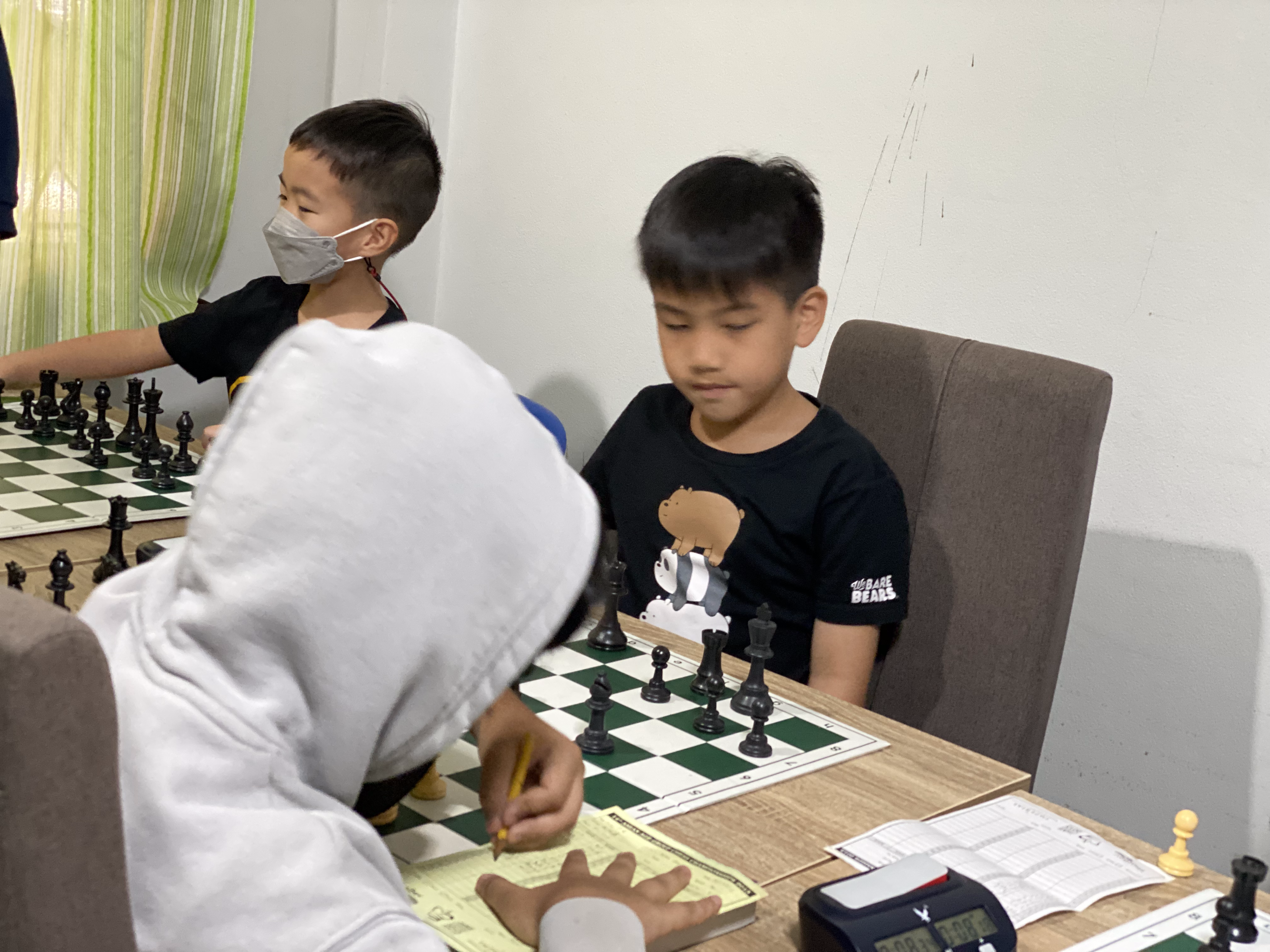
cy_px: 476
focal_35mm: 52
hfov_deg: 36.8
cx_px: 635
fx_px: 1908
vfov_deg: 28.0
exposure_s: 1/33
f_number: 2
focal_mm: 6
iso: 400
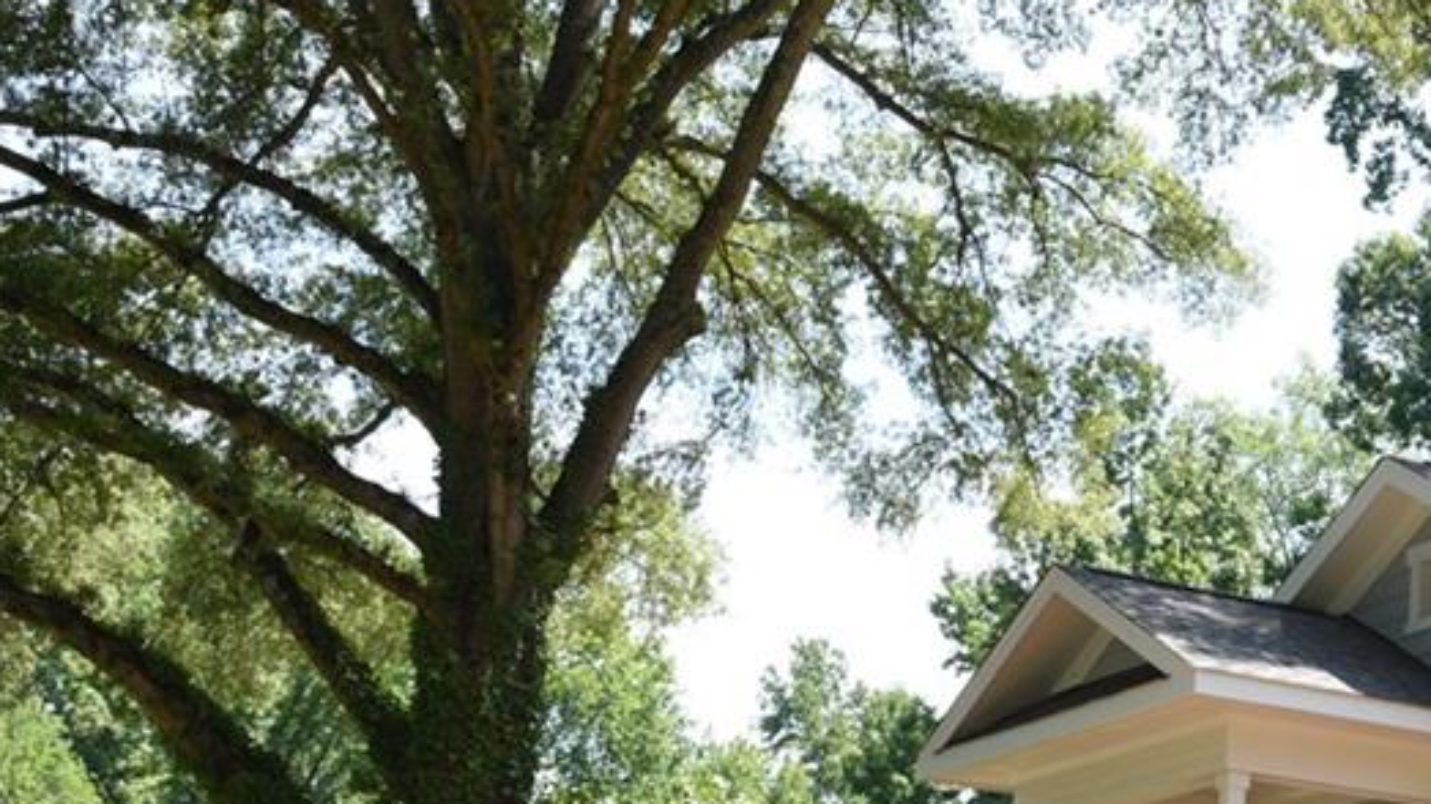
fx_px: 3111
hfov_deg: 24.8
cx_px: 1390
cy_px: 685
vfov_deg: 14.6
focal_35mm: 82
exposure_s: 1/25
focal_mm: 40
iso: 100
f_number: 11
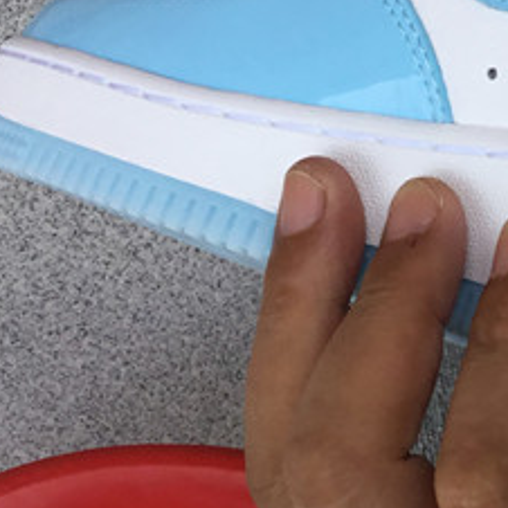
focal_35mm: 109
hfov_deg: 15.5
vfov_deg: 15.7
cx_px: 566
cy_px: 15
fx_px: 1810
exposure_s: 1/702
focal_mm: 3.3
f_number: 2.4
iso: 25
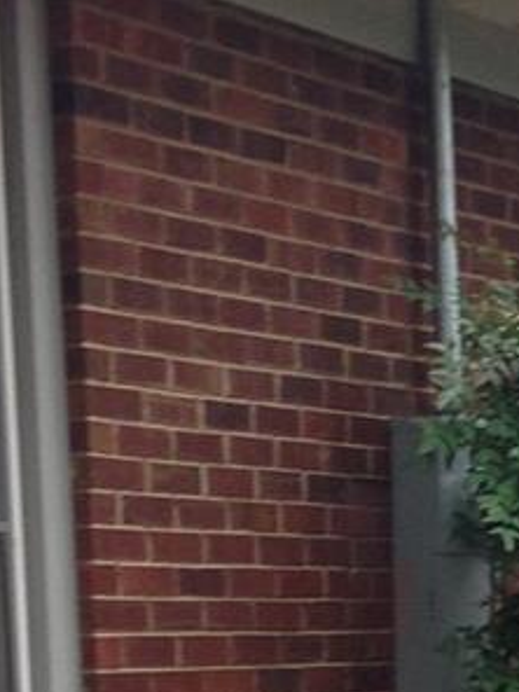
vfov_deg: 10.9
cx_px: 629
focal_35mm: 171
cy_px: 1195
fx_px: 3418
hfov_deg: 8.6
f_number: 2.4
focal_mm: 4.12
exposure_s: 1/134
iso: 50
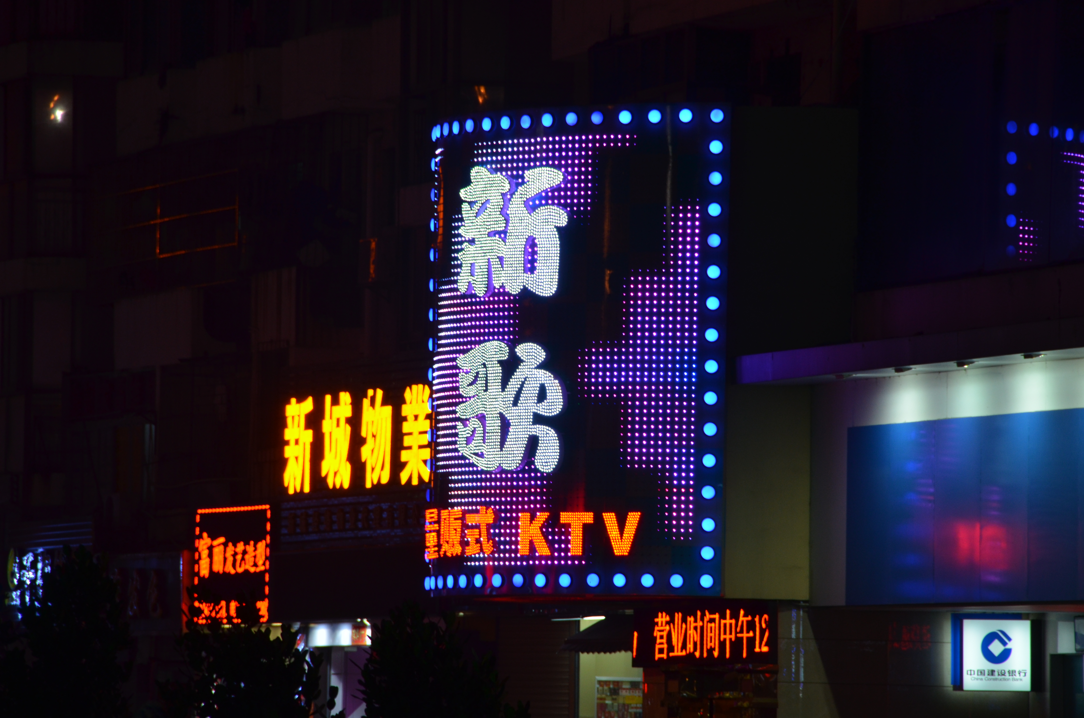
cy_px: 359
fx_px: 9015
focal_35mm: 300
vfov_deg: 4.6
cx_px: 542
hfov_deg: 6.9
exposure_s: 1/30
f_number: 9
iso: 500
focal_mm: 200
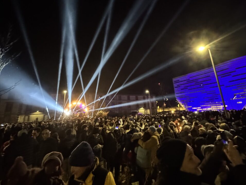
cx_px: 128
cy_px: 93
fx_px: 107
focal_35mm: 15
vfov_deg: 81.7
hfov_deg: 98.1
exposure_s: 1/30
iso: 2500
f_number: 2.2
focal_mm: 2.22
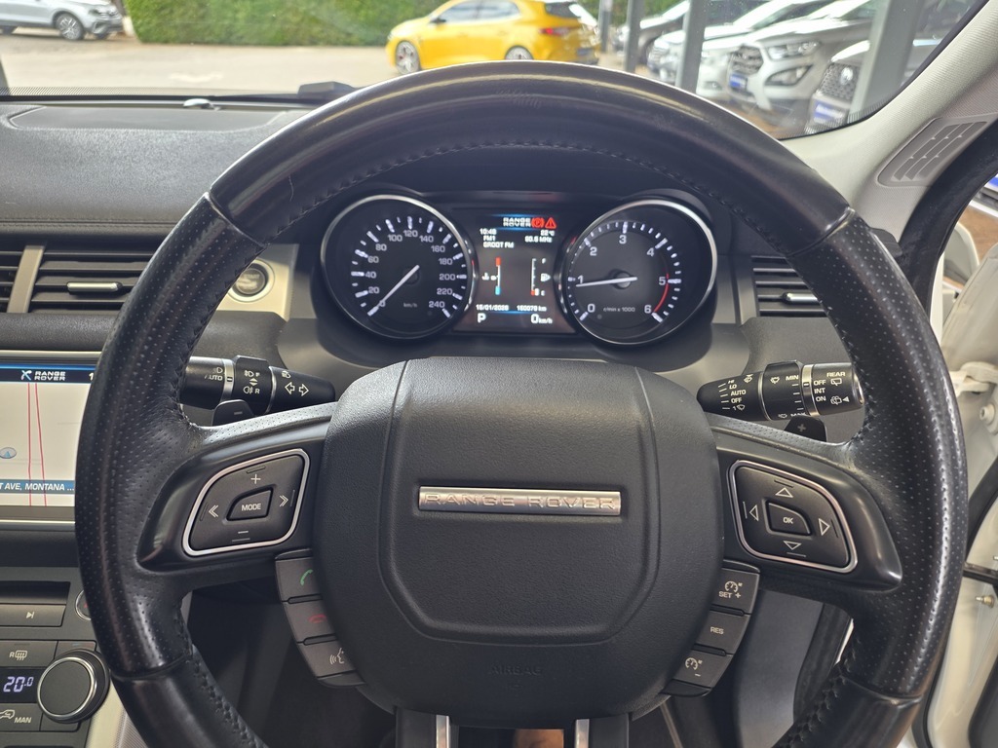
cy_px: 374
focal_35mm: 23
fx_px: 663
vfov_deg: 58.9
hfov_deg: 73.9
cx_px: 499
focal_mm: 6.25
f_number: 1.7
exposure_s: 1/50
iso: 80
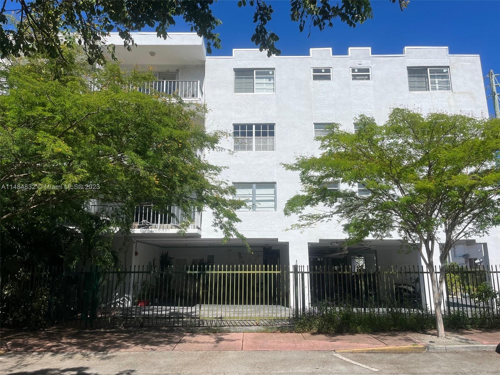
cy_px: 188
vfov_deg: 53.1
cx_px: 250
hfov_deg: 67.3
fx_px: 376
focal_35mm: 26
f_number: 1.6
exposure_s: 1/5556
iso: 50
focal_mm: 5.1
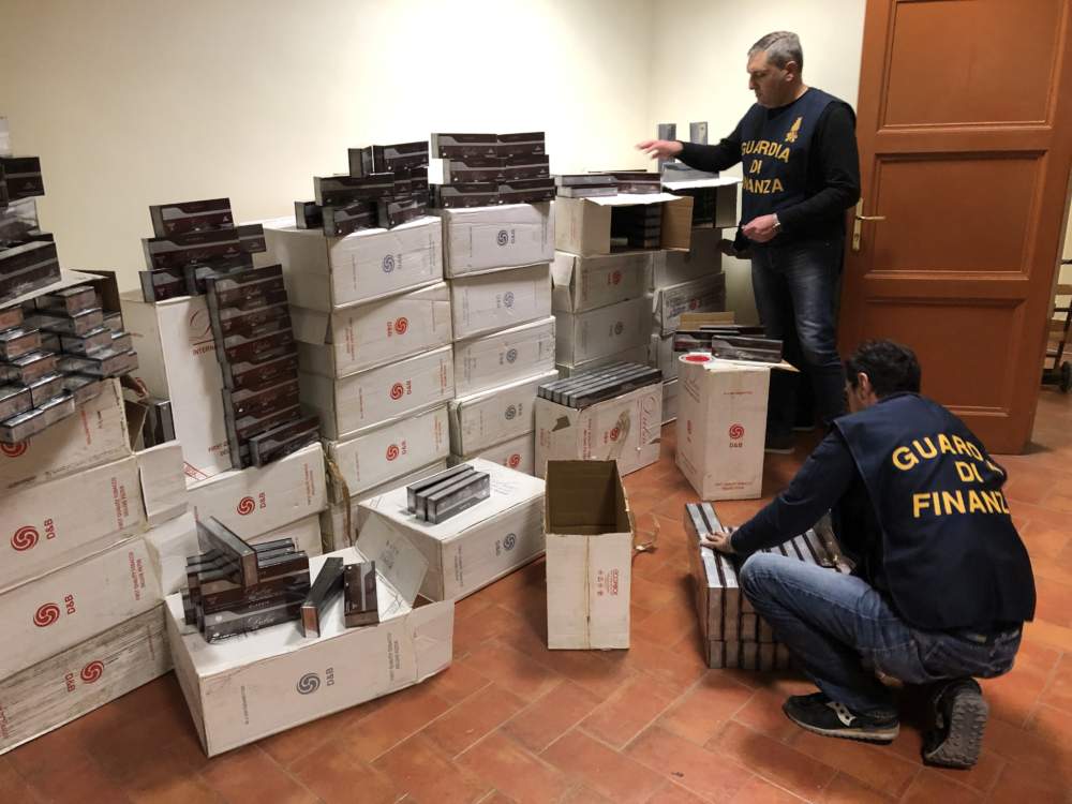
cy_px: 402
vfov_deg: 49.7
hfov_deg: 63.4
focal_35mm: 28
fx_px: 867
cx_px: 536
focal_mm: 4
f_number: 1.8
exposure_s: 1/17
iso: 100
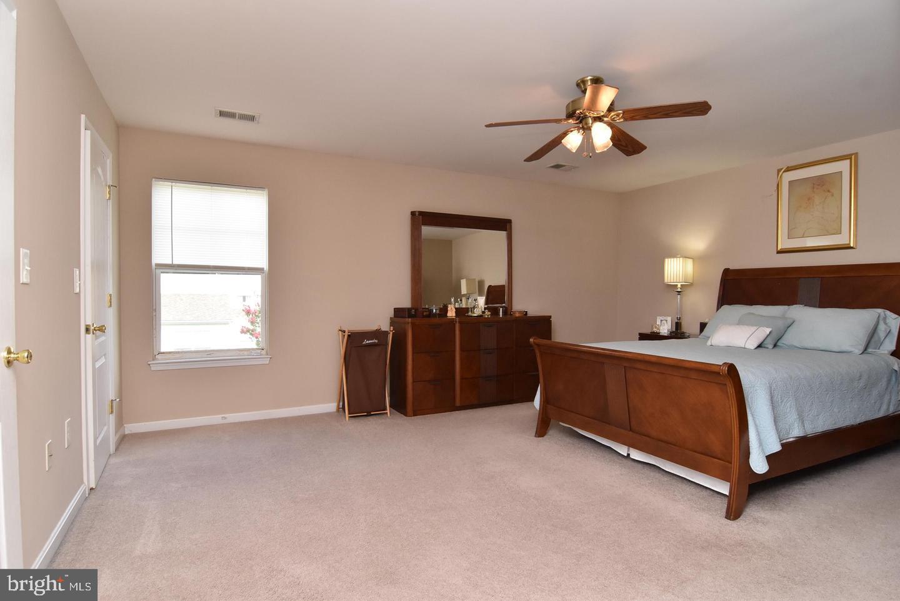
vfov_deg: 67.5
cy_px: 300
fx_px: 450
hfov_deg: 90.0
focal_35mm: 18
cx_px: 450
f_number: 8
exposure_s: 1/100
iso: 1000
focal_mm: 12
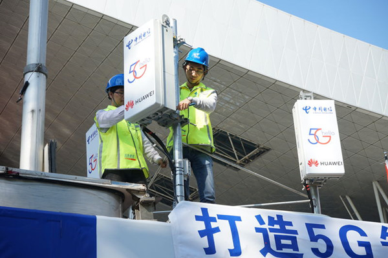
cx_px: 194
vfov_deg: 19.4
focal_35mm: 70
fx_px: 754
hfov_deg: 28.9
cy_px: 129
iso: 160
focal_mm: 70
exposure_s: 1/125
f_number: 11
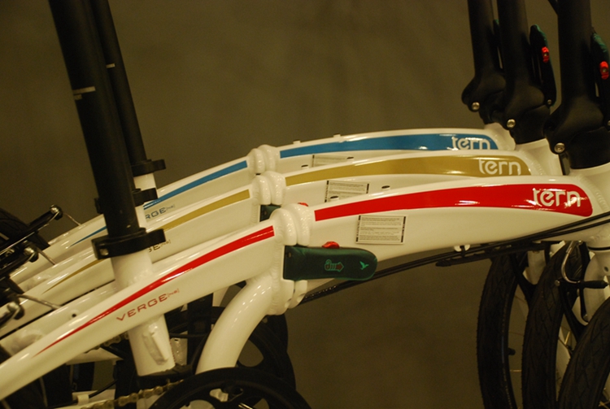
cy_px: 204
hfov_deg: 28.0
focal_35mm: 72
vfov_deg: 19.0
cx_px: 305
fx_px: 1222
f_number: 4.8
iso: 800
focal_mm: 48
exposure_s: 1/40
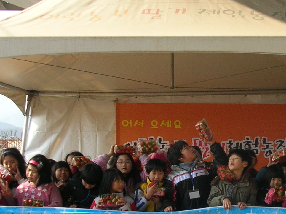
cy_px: 174
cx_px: 229
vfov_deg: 17.6
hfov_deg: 23.2
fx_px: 685
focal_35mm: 83
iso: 50
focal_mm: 5.8
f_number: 2.8
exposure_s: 1/416
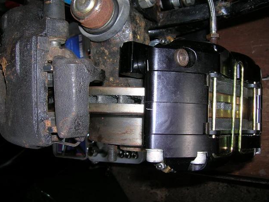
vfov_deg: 40.7
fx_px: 272
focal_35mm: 35
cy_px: 103
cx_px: 134
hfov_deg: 52.6
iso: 50
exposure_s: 1/60.1
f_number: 2.9
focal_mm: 5.7
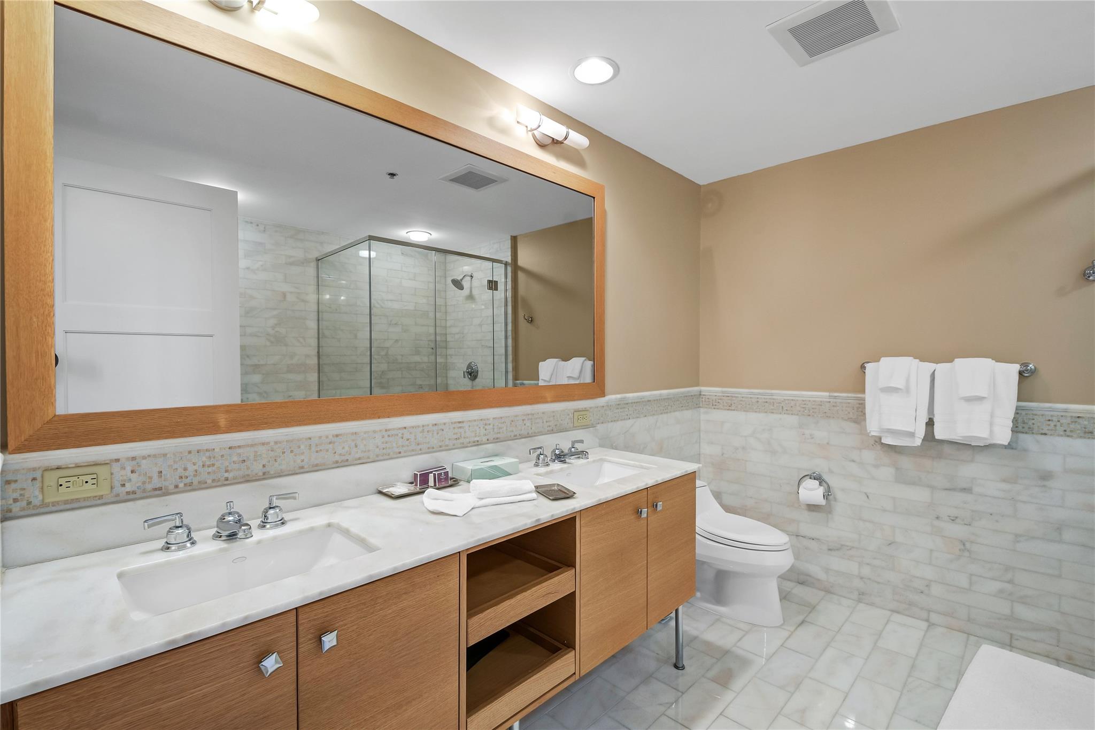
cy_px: 365
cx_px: 548
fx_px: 456
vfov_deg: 77.3
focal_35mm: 15
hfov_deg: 100.4
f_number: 8
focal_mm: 10
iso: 320
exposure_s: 1/6
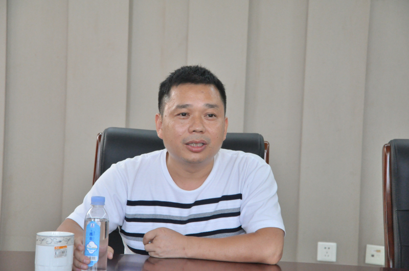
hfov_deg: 17.1
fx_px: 1361
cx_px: 204
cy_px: 136
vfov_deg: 11.4
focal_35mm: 120
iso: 2000
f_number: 7.1
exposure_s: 1/100
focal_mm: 80
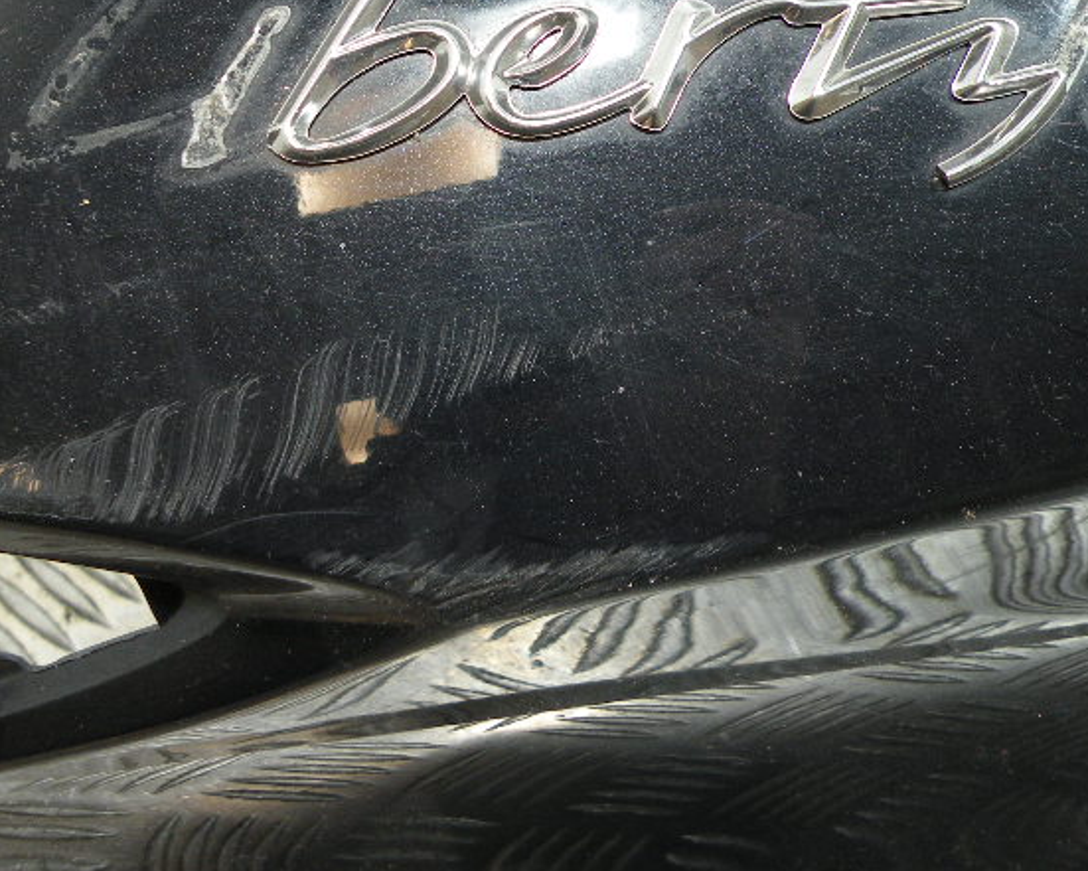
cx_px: 533
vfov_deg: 29.9
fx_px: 1578
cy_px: 132
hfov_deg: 38.0
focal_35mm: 49
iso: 114
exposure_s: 1/60.5
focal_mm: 4.7
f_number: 2.8
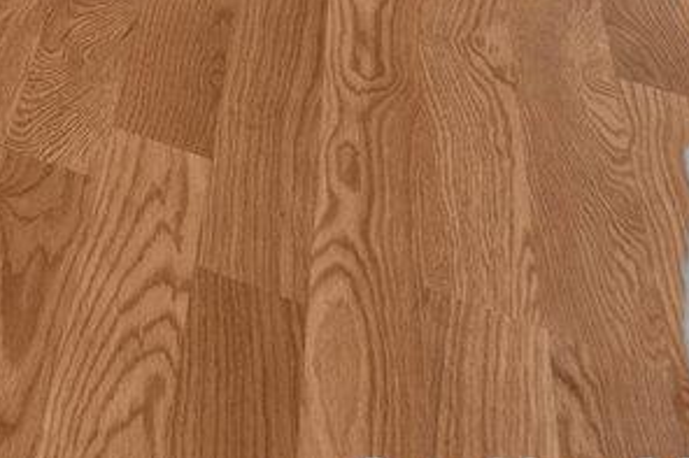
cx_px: -1564
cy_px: -1045
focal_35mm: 97
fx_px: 1855
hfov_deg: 10.4
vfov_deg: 9.6
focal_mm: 14
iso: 250
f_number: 10
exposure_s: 1/4
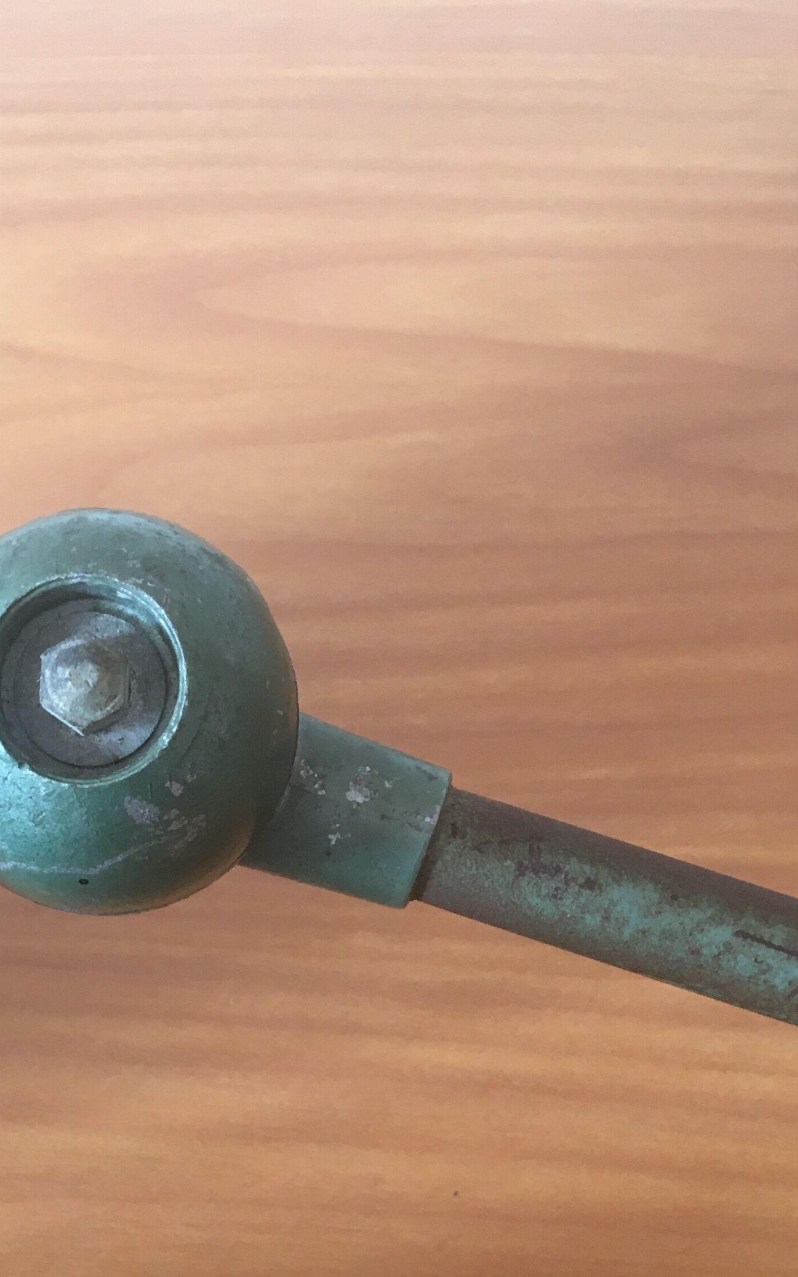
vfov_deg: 35.0
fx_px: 1915
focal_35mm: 55
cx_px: 156
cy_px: 1118
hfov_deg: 23.2
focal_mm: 4.15
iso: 100
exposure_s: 1/33
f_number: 2.2
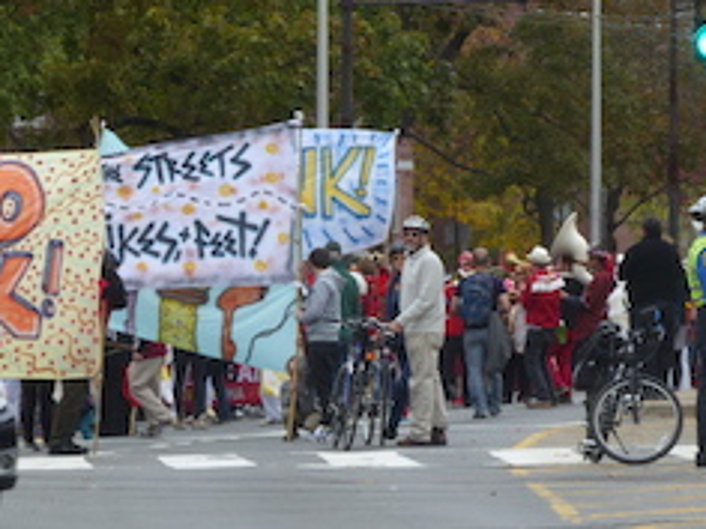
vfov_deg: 3.9
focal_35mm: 377
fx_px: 7689
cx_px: 411
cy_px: 200
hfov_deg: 5.3
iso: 100
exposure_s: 1/100
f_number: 8
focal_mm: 30.1
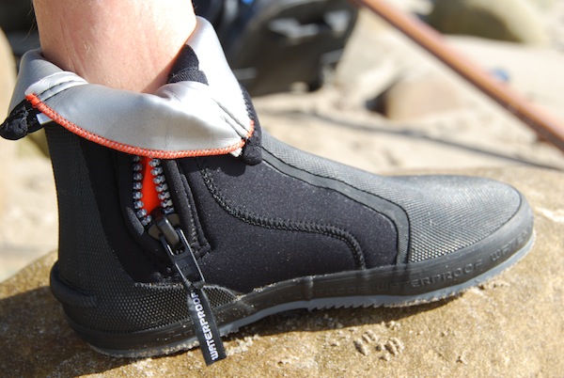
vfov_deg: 20.2
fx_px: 1059
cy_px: 189
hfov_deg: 29.8
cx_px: 282
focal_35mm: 68
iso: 100
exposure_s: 1/160
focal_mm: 45
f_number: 6.3
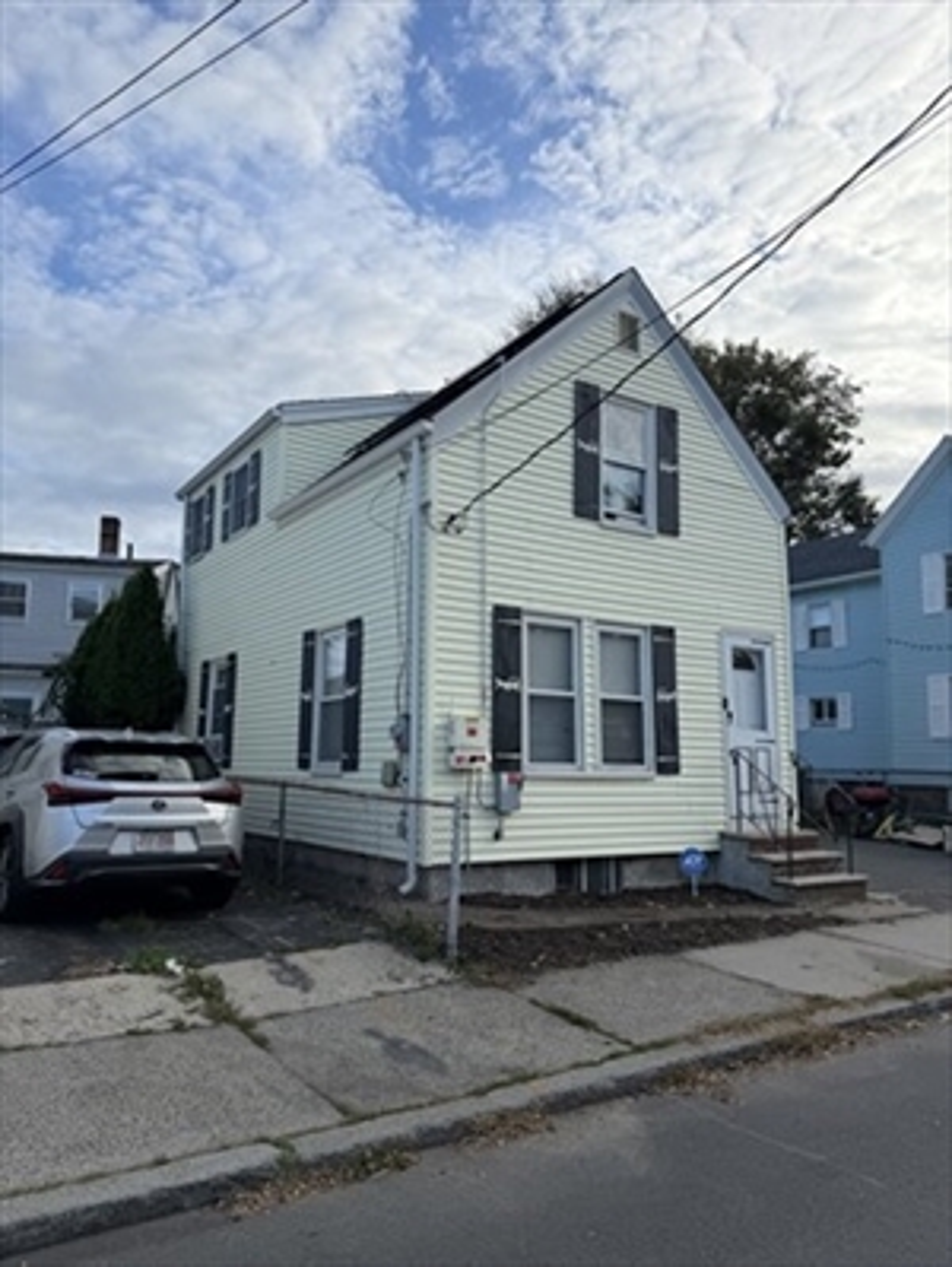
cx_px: 476
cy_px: 634
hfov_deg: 56.9
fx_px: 879
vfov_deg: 71.5
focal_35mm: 24
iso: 80
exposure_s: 1/3021
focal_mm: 6.76
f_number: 1.78
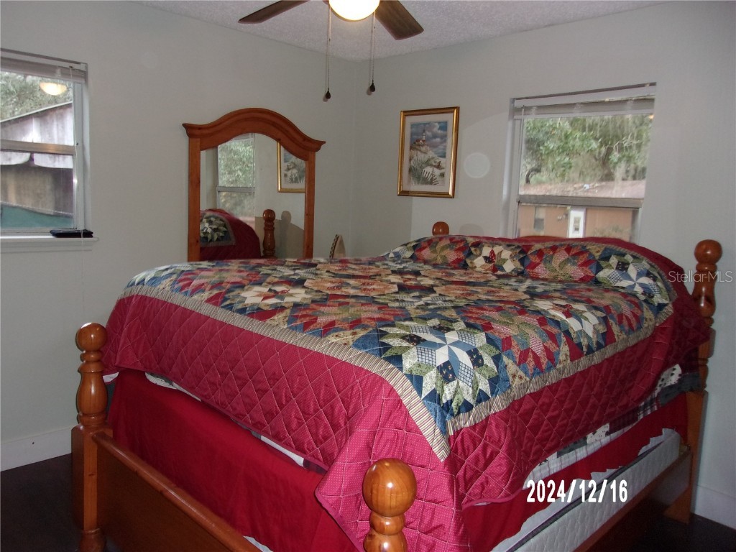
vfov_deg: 51.4
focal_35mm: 27
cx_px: 368
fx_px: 574
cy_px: 276
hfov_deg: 65.3
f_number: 3
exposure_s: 1/34
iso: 200
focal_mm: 4.9
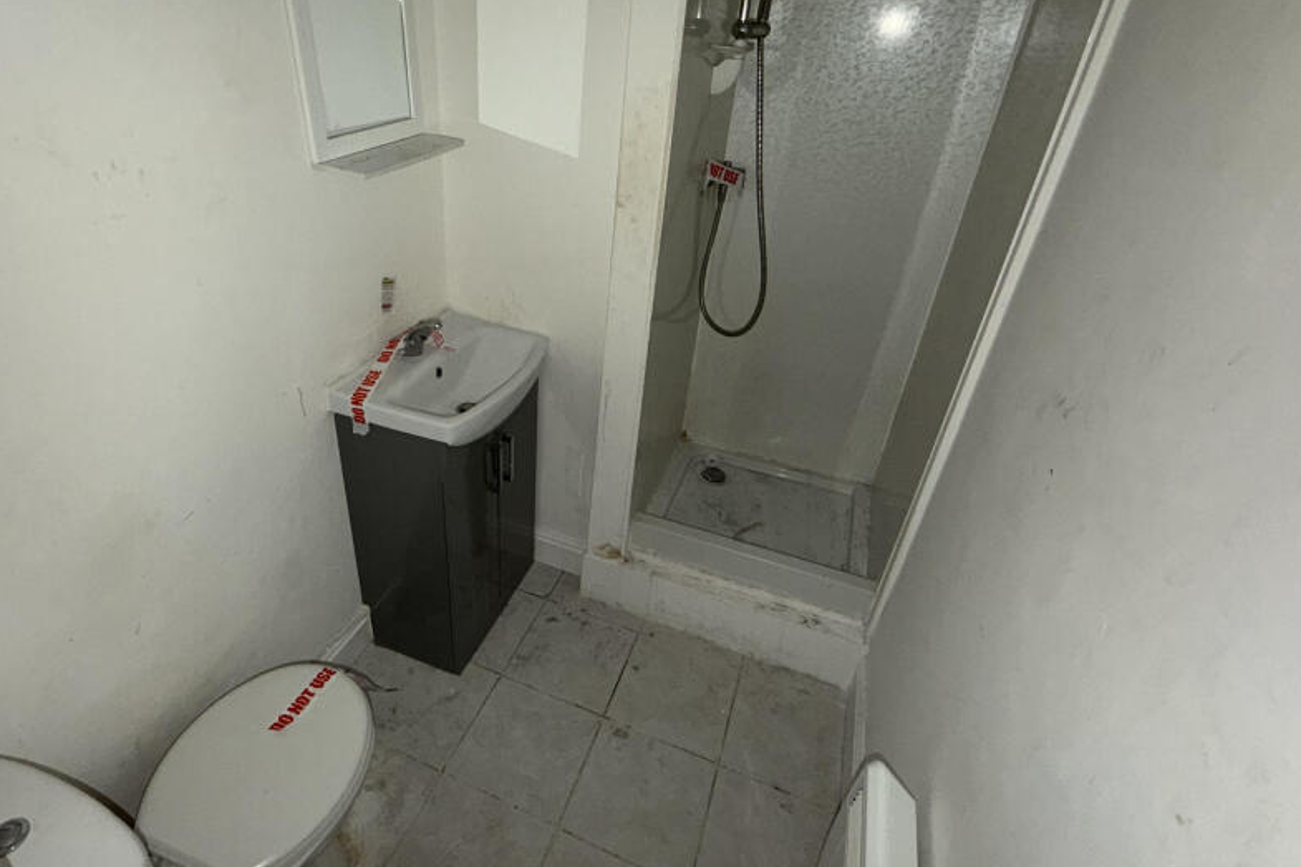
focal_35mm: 19
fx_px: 686
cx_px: 565
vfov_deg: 64.4
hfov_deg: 86.5
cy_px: 390
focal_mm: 2.22
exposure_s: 1/30
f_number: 2.2
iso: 100
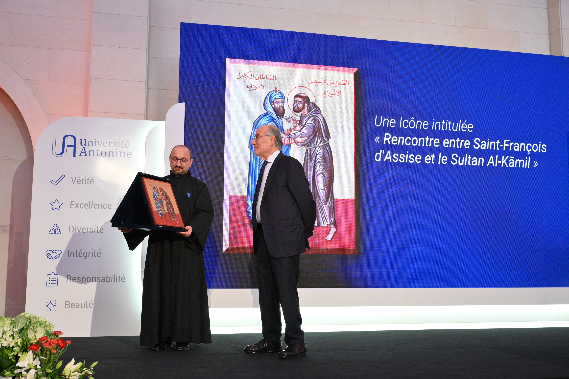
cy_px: 190
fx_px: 537
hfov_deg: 55.8
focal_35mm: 34
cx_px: 284
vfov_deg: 38.9
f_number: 6.3
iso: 5000
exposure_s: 1/200
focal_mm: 34
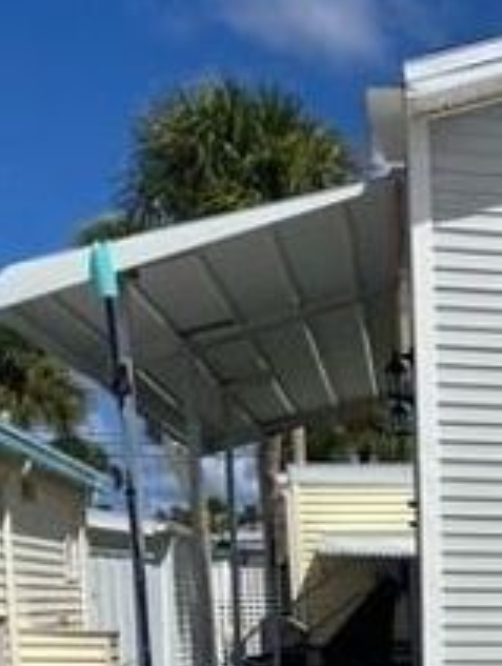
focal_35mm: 82
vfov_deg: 21.9
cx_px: 736
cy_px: 816
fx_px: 1581
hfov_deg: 16.5
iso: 32
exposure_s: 1/10417
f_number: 1.8
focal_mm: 4.25
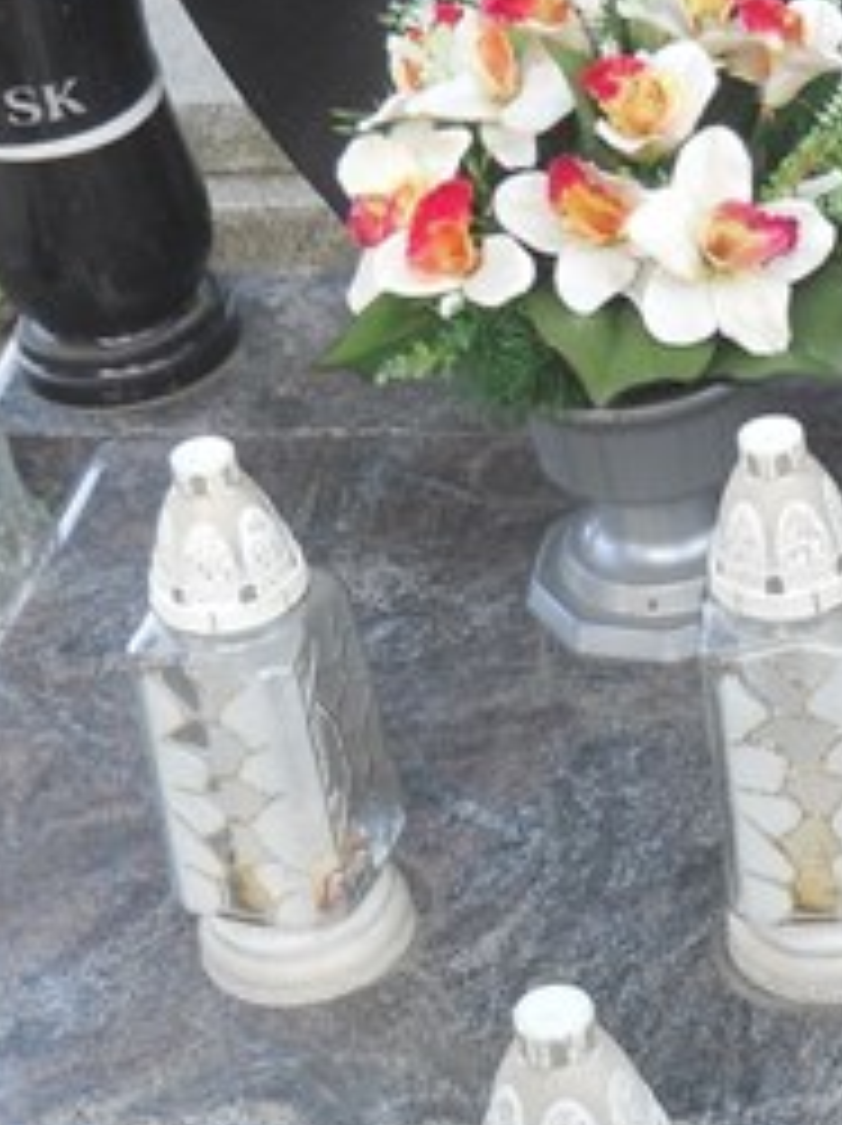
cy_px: 616
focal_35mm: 105
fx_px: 3411
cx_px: 815
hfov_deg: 13.9
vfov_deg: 18.7
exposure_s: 1/60
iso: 80
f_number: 3.1
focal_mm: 6.72
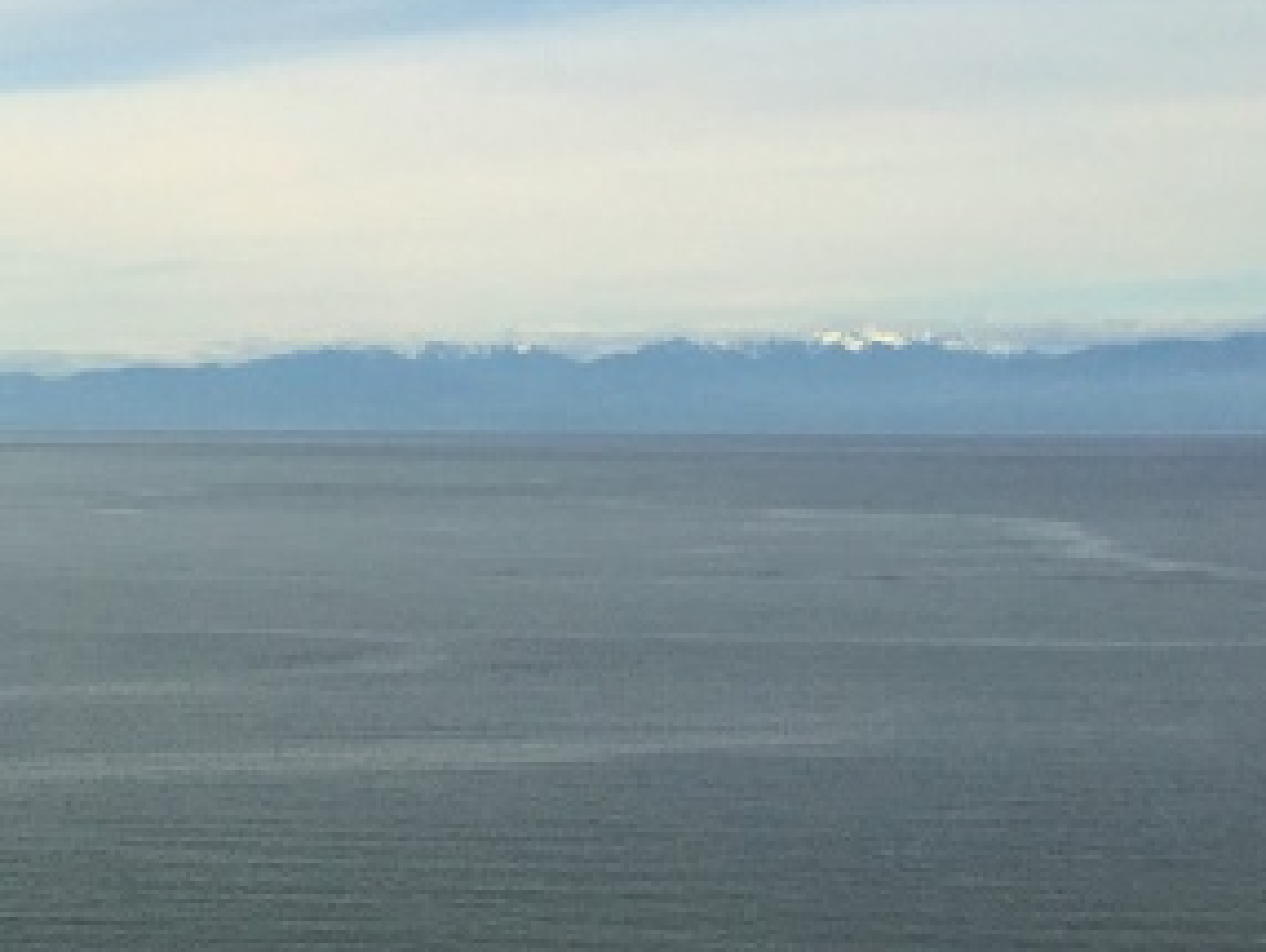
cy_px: 447
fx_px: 2965
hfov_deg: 22.0
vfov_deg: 18.2
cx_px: -319
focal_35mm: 81
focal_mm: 4.15
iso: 25
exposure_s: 1/2079
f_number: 2.2
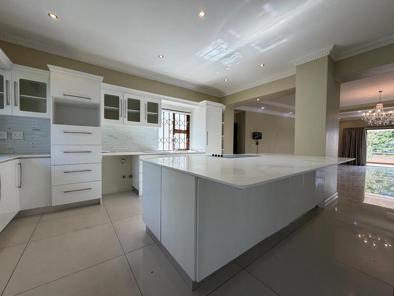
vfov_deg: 85.7
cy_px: 148
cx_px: 197
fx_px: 159
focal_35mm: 14
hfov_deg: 102.1
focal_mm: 2.22
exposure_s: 1/100
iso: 50
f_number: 2.2
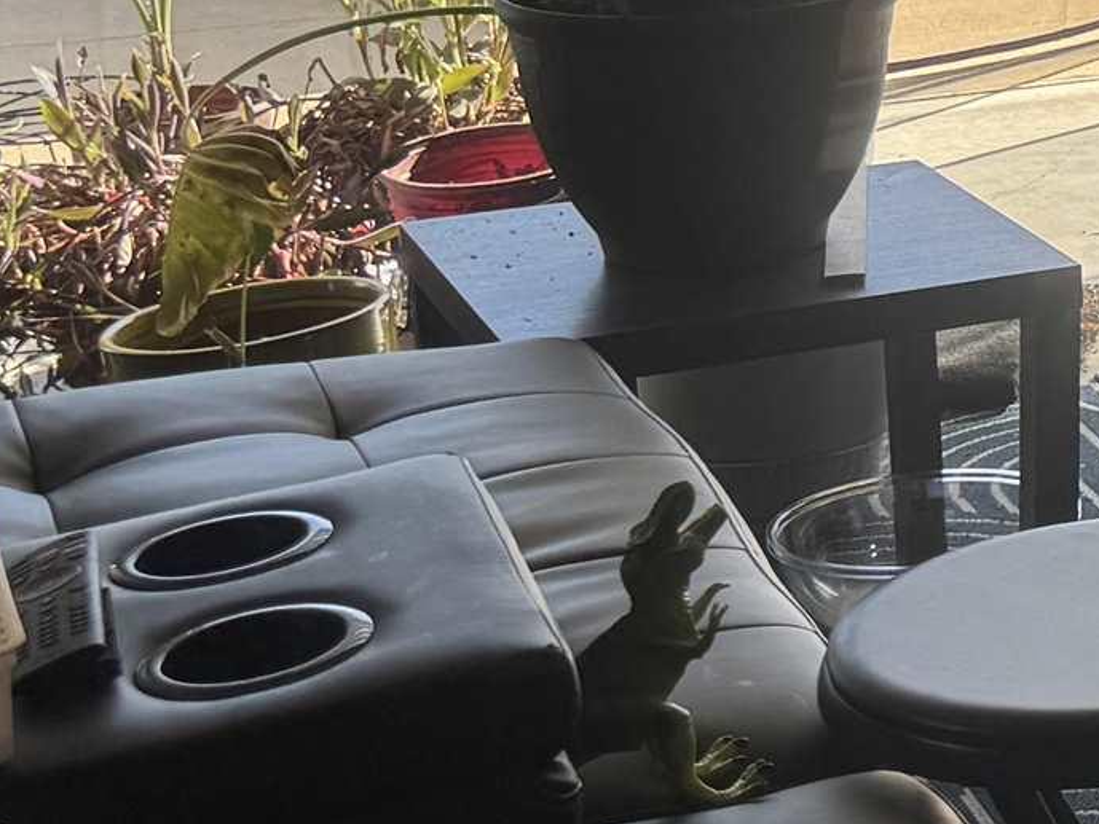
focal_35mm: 107
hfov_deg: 15.6
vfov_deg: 13.6
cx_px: 2002
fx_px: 3398
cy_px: -53
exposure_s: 1/535
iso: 80
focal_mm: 6.76
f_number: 1.78
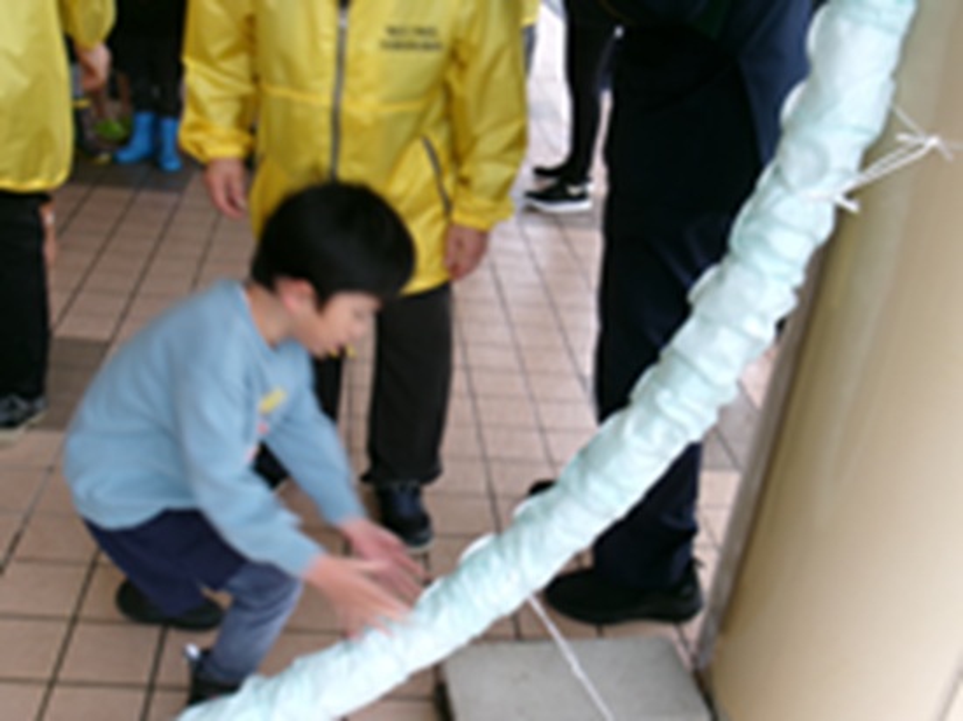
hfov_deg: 43.9
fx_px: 1196
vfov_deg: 33.6
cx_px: 482
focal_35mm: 43
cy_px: 360
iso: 100
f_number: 4.7
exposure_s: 1/38
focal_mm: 7.8
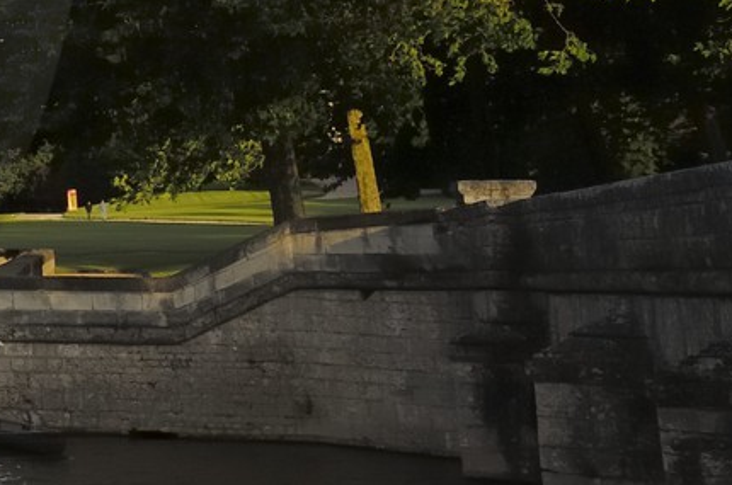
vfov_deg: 13.9
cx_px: -620
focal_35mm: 95
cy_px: -121
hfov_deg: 17.2
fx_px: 1925
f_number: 11
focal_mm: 17
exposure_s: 1/125
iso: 100
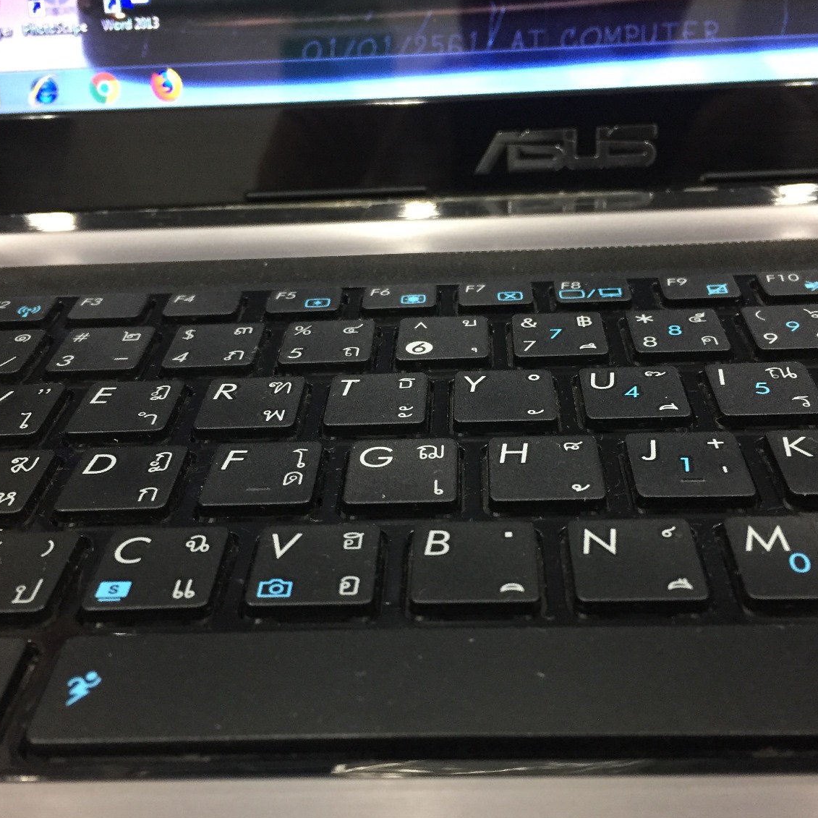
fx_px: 989
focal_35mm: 37
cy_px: 429
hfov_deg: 44.9
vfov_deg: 44.9
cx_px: 429
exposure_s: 1/33
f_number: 2.2
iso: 250
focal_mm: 4.15
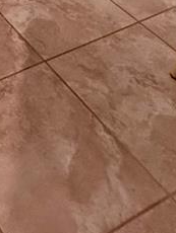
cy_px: -262
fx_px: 494
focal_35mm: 73
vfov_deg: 17.1
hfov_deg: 16.8
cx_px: -138
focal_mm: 2.22
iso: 320
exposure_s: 1/60
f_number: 2.2
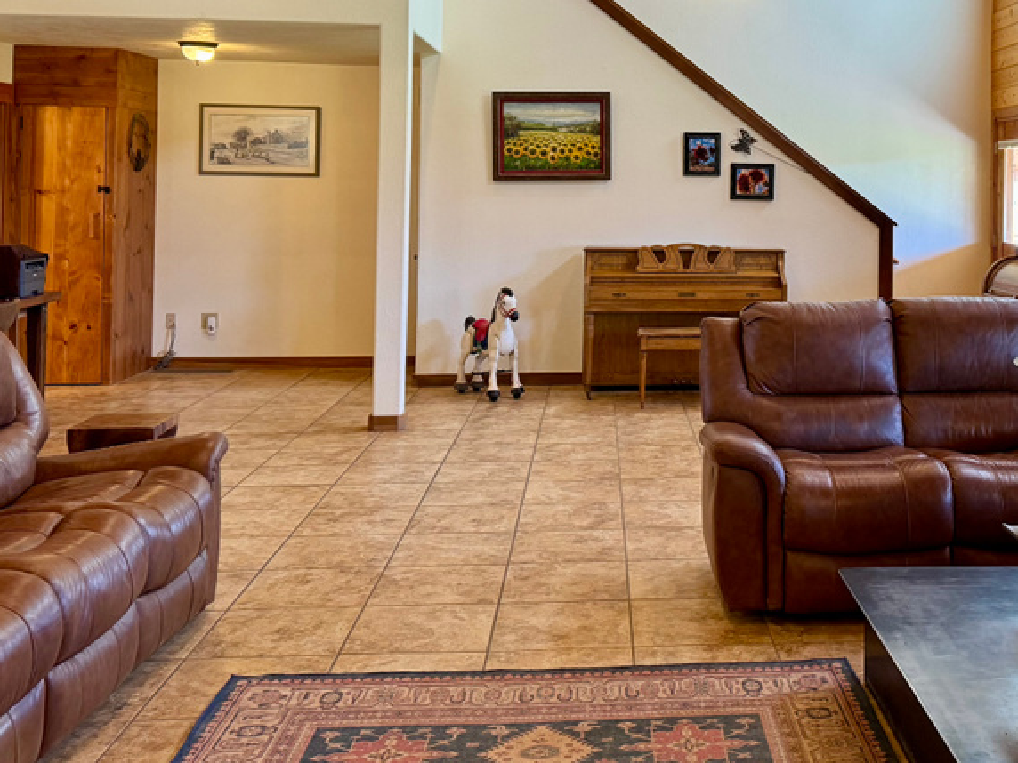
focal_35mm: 43
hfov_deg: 42.6
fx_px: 1265
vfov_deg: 32.7
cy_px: 157
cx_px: 749
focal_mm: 6.76
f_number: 1.78
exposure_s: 1/120
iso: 200
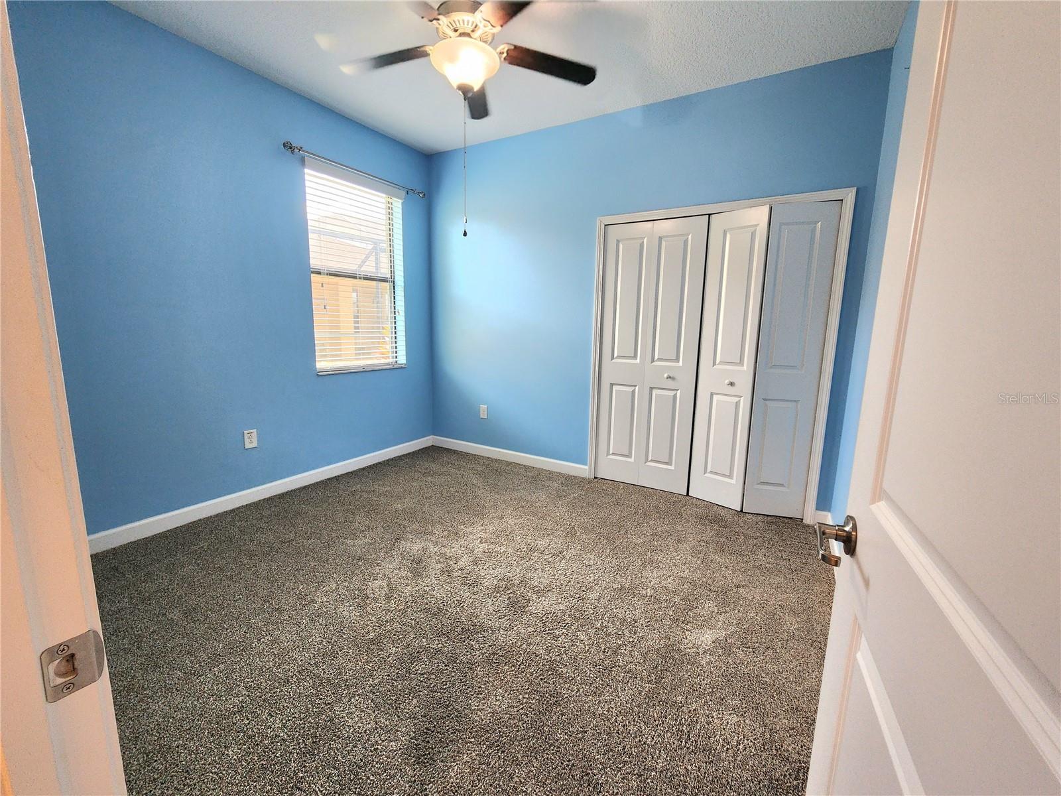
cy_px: 398
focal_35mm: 13
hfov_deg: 106.2
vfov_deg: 89.9
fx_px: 398
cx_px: 530
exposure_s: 1/60.2
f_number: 2.2
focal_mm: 2.2
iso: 160
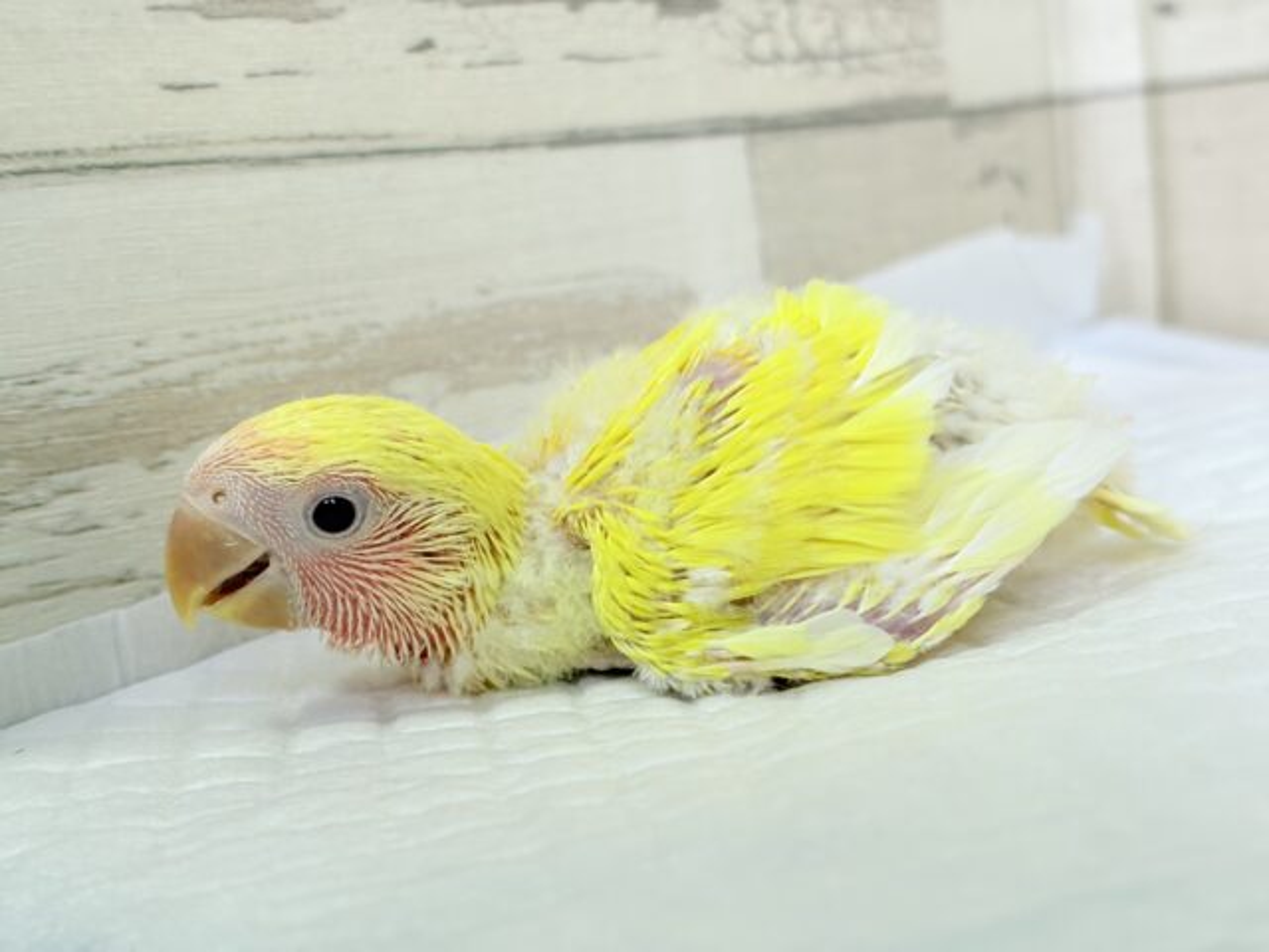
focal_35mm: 52
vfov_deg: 28.0
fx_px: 1906
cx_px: 634
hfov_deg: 36.8
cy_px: 476
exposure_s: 1/50
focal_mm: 5.96
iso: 64
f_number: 1.6
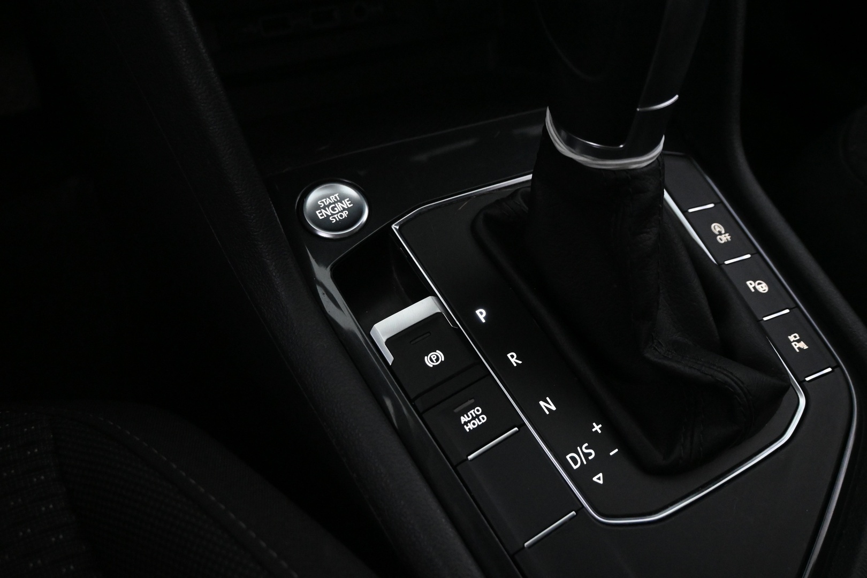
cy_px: 289
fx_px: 722
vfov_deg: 43.6
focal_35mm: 30
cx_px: 434
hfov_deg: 61.9
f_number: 4.5
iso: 5000
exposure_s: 1/50
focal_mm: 20
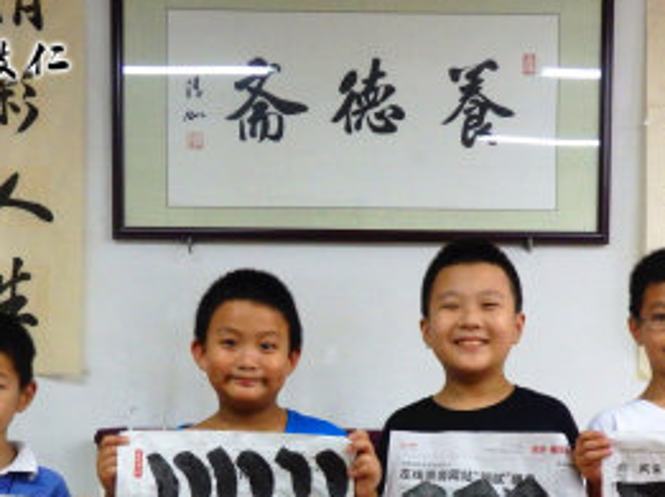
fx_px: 1189
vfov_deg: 23.0
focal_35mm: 62
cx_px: 349
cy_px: 450
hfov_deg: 31.2
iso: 500
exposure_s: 1/60
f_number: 3.4
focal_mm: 6
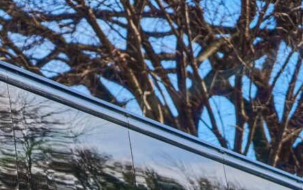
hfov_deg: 10.2
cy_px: 297
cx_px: -68
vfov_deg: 6.4
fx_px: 1677
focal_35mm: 203
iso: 50
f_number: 1.7
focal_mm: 55
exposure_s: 1/1250
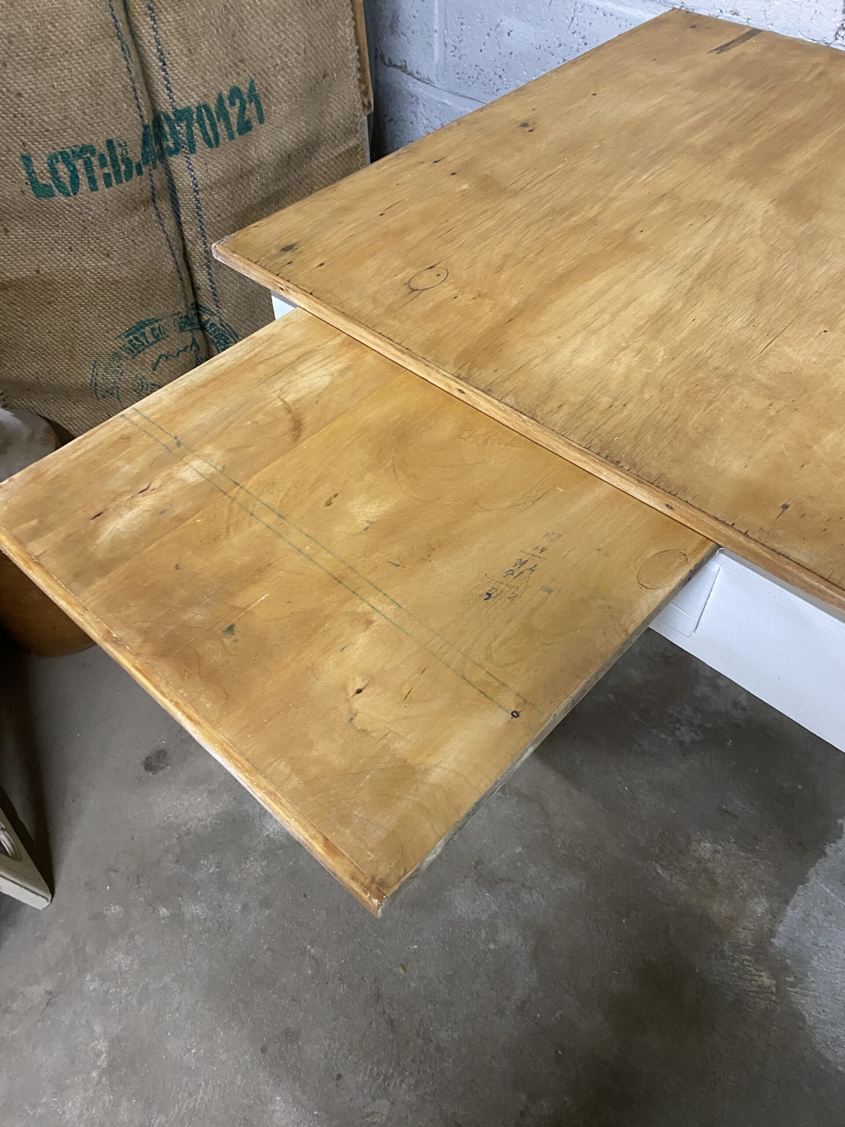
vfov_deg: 67.3
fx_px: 846
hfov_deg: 53.1
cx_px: 422
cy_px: 564
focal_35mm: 26
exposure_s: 1/33
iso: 400
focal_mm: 4.25
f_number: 1.8
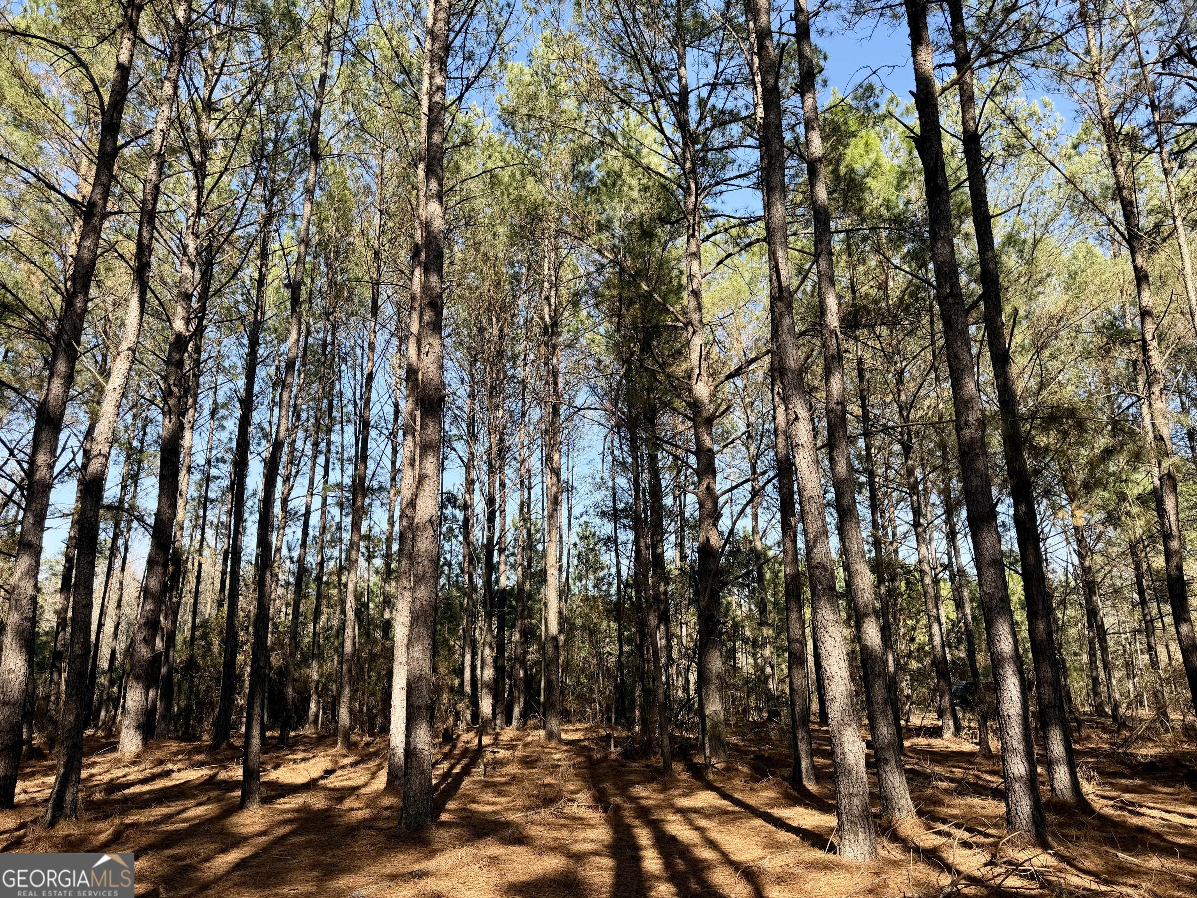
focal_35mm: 24
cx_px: 598
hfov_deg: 71.6
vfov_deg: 56.8
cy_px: 449
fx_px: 830
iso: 80
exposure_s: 1/868
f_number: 1.78
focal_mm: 6.76
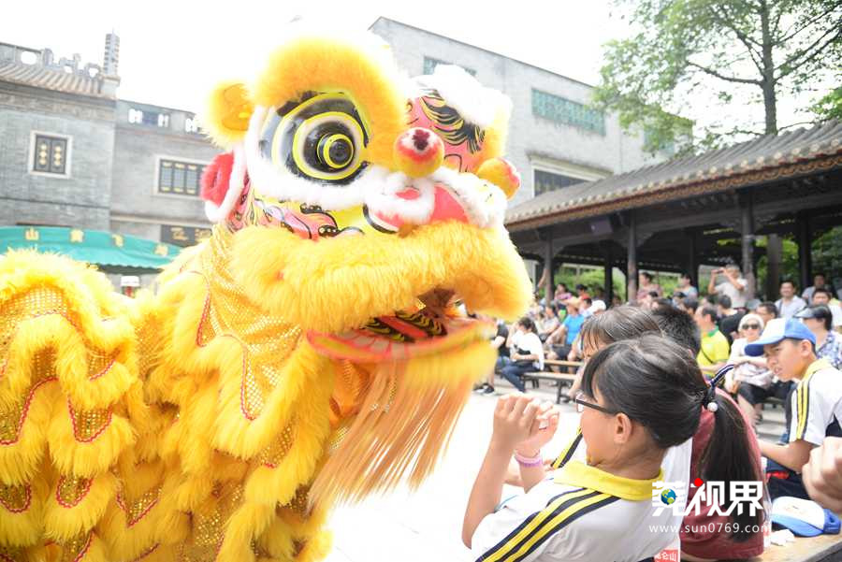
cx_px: 421
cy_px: 281
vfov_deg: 53.2
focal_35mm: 24
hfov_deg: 73.7
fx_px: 562
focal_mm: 24
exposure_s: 1/125
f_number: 4
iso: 100
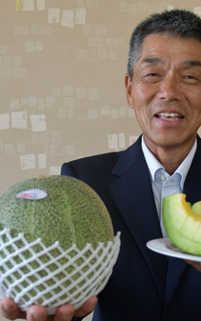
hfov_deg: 17.1
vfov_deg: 27.4
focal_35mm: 75
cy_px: 204
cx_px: 191
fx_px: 657
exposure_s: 1/200
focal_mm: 23
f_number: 3.8
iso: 800
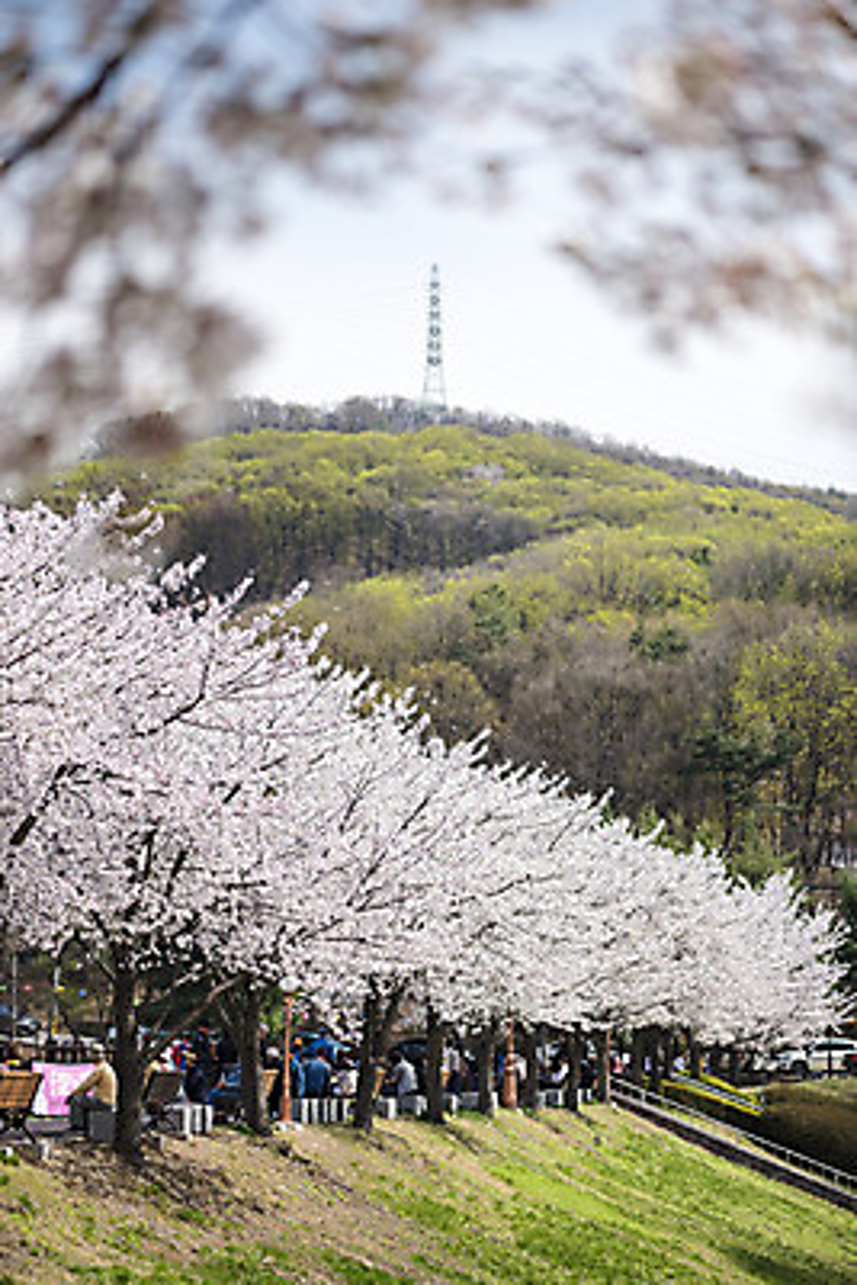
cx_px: 428
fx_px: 3746
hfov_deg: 13.1
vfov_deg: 19.4
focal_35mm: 105
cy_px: 642
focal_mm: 105
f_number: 3.2
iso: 100
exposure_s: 1/2000
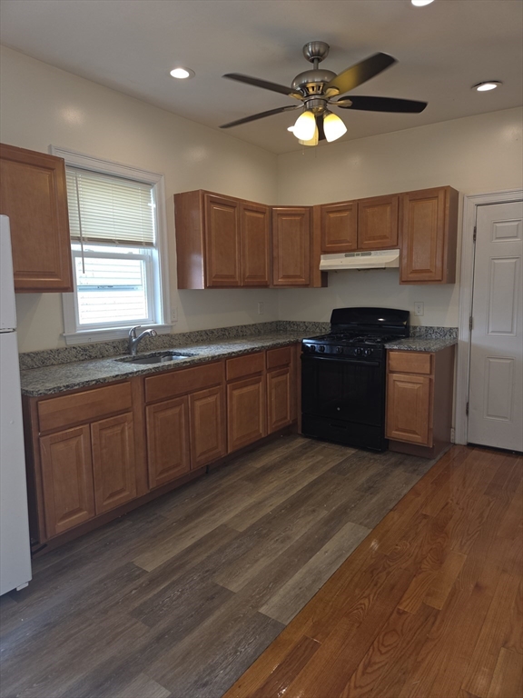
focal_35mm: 23
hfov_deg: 58.9
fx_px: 463
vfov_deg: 73.9
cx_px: 262
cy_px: 349
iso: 25
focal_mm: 5.4
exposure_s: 1/60
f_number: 1.8
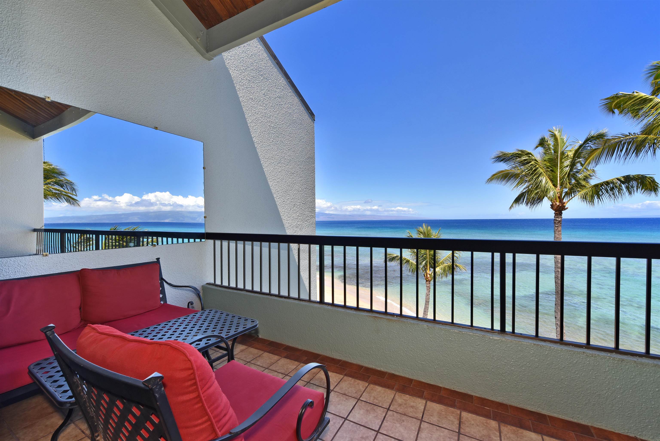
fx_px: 257
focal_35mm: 14
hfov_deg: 104.2
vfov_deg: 81.2
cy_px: 220
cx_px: 330
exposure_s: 1/60
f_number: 16
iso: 1600
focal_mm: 14
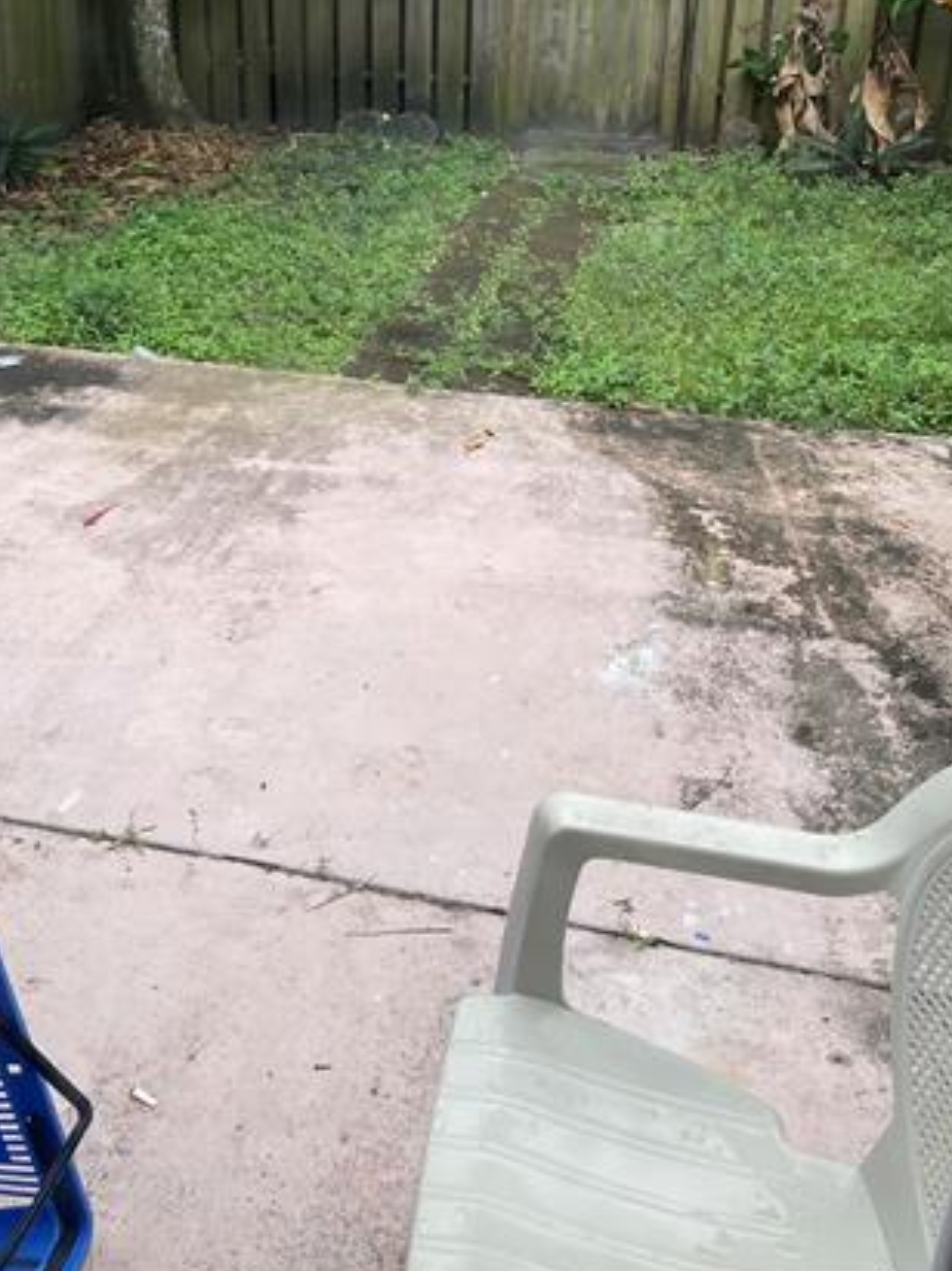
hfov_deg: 37.6
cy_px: 359
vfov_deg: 47.6
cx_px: 383
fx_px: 1394
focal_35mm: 38
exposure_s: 1/769
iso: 32
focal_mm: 4.2
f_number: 1.6
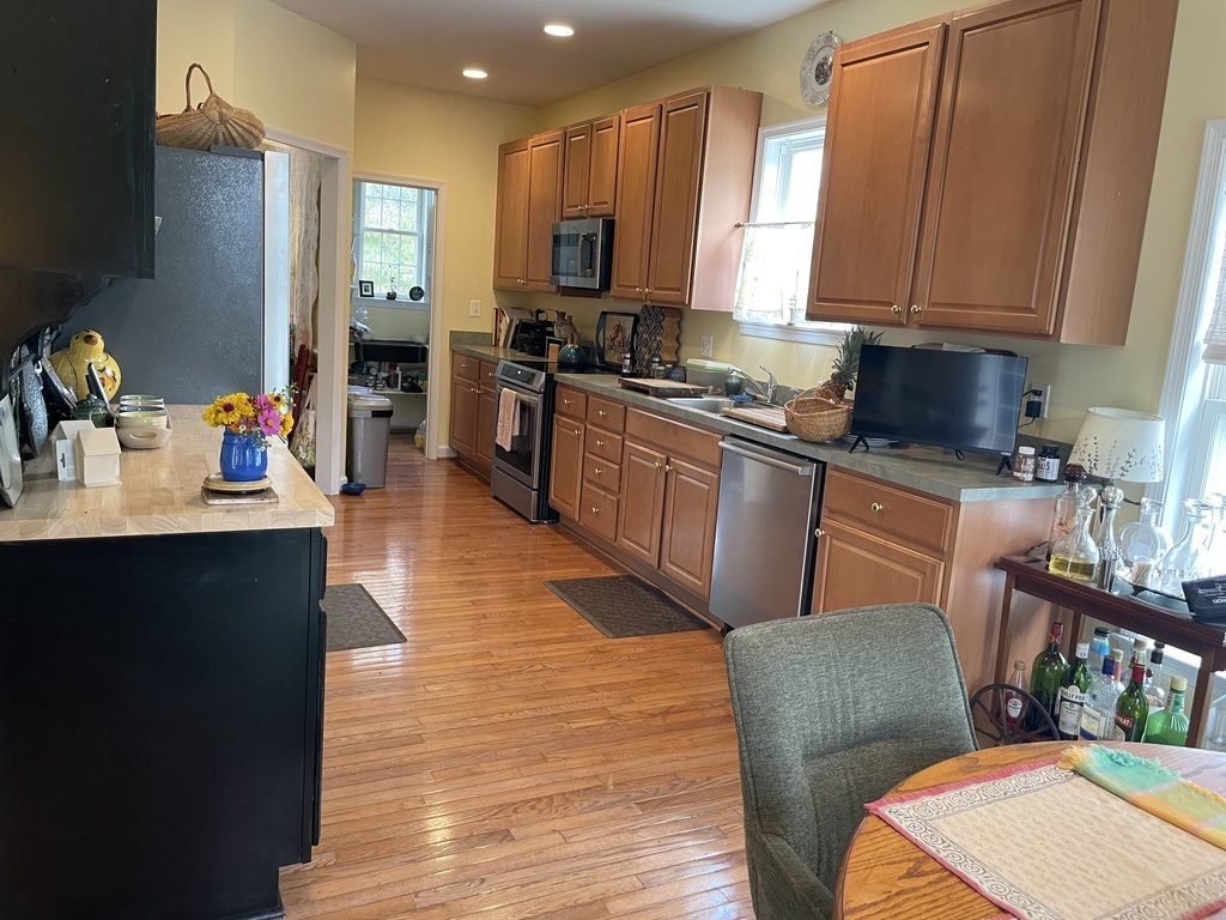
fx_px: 921
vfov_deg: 53.1
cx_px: 613
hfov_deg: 67.3
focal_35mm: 26
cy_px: 460
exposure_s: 1/60
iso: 160
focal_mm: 4.2
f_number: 1.6
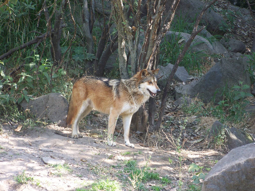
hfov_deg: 7.3
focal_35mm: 272
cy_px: 96
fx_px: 2004
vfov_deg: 5.5
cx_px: 128
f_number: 4
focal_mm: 44.5
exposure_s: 1/60
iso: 80
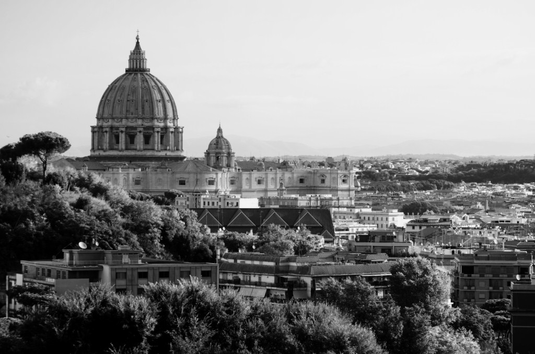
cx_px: 268
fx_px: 2180
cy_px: 177
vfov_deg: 9.3
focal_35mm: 147
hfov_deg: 14.0
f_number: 5
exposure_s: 1/400
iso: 100
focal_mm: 98
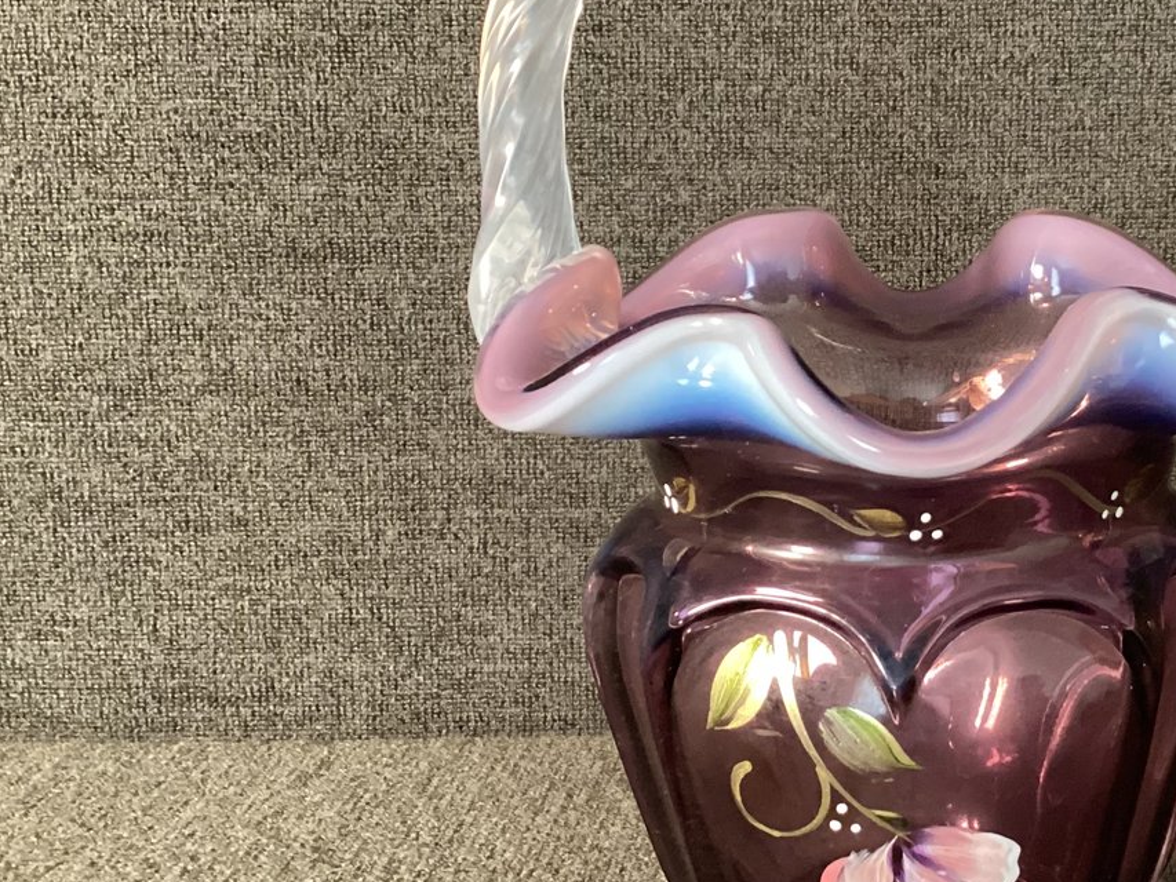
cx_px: 964
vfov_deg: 26.5
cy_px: 369
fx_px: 1869
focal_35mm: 55
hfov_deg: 33.8
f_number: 2.4
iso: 400
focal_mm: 3.3
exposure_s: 1/30
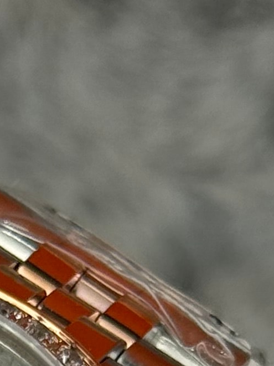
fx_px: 3095
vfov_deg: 6.6
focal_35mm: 293
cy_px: 685
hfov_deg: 5.0
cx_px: -174
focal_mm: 6.76
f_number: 1.78
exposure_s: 1/917
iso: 64
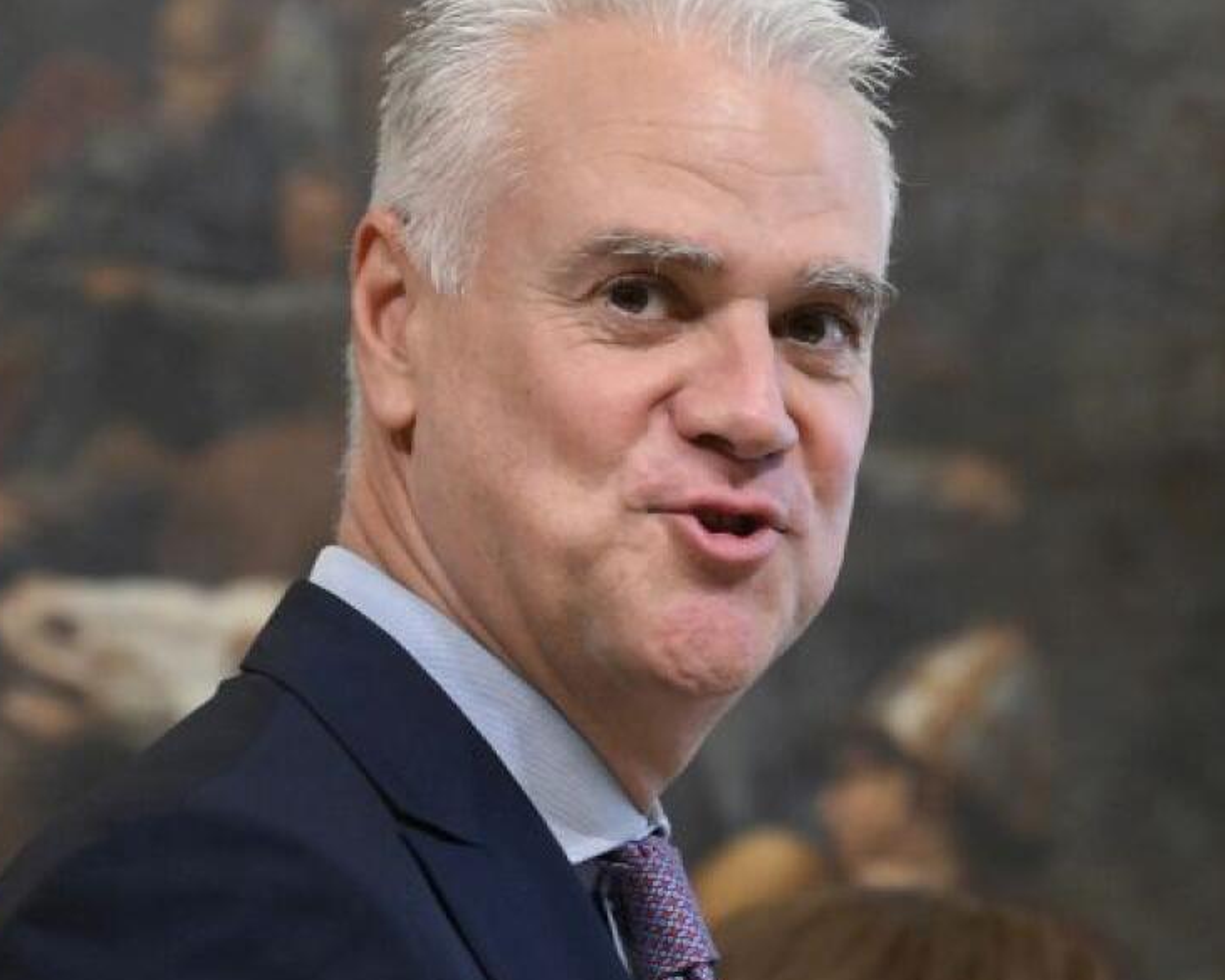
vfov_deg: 9.7
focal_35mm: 159
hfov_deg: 12.1
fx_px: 5765
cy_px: 482
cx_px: 527
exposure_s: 1/500
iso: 3200
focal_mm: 103
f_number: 4
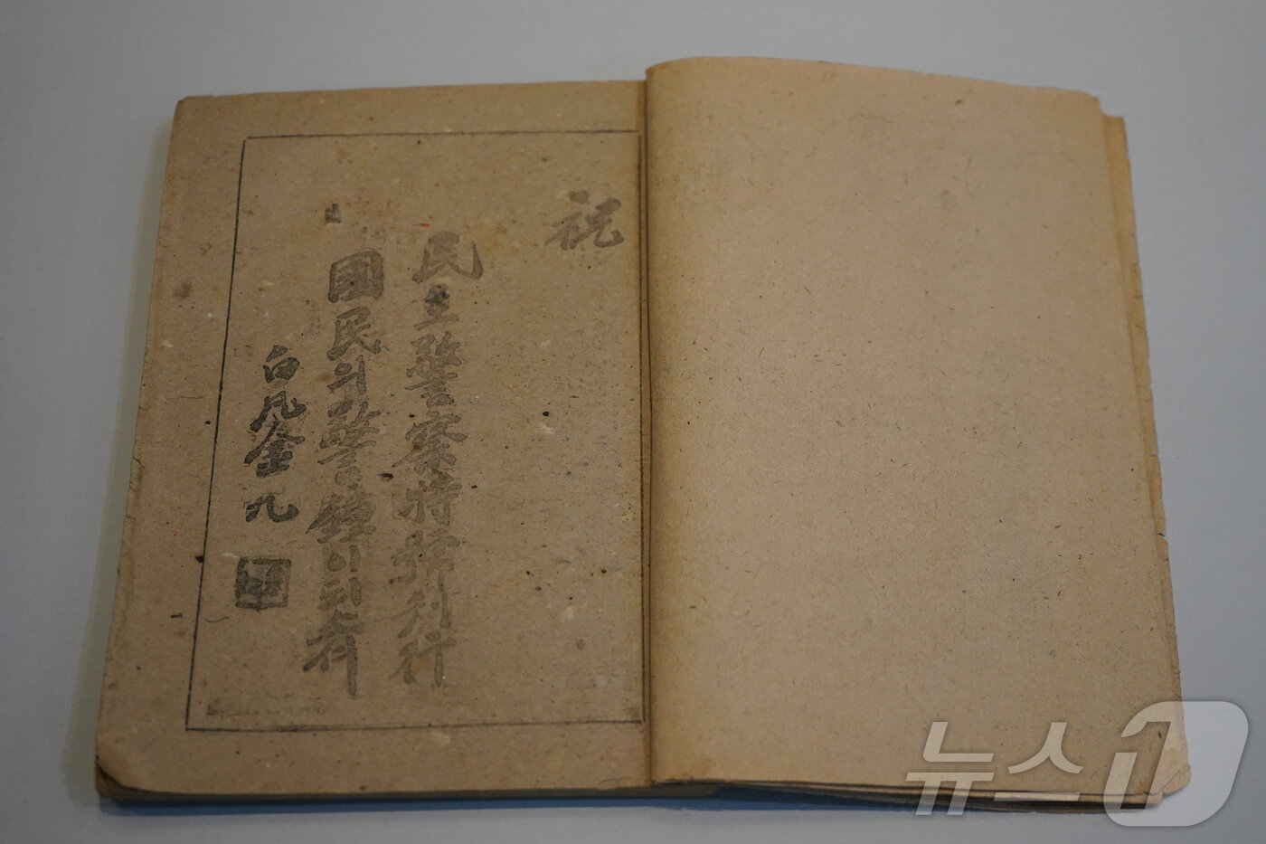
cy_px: 422
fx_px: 1899
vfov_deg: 25.1
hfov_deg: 36.9
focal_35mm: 54
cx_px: 633
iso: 4000
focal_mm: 54
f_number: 5
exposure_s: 1/160
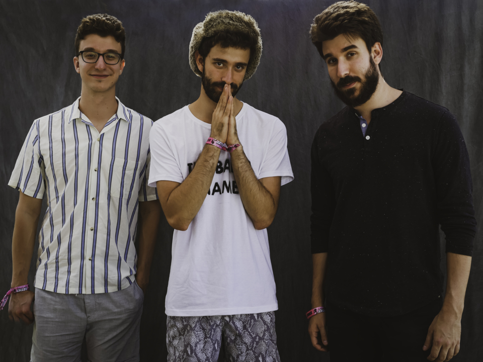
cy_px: 181
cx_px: 242
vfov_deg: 29.1
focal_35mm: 50
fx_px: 698
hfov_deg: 38.2
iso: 200
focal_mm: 25
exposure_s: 1/640
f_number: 3.2
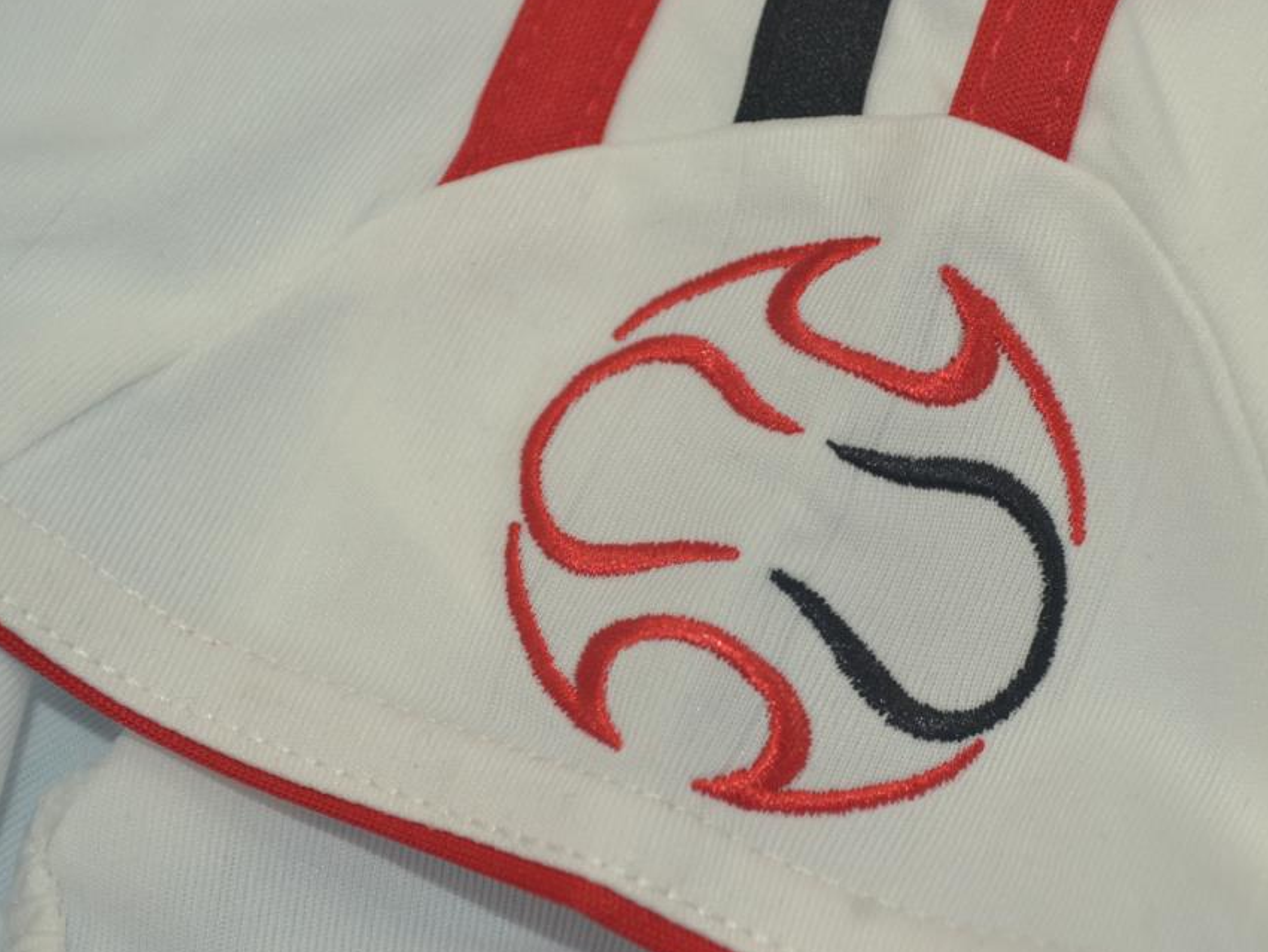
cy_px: 496
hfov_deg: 19.5
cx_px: 751
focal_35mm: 101
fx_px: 3687
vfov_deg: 14.7
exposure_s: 1/100
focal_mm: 55
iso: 200
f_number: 7.1
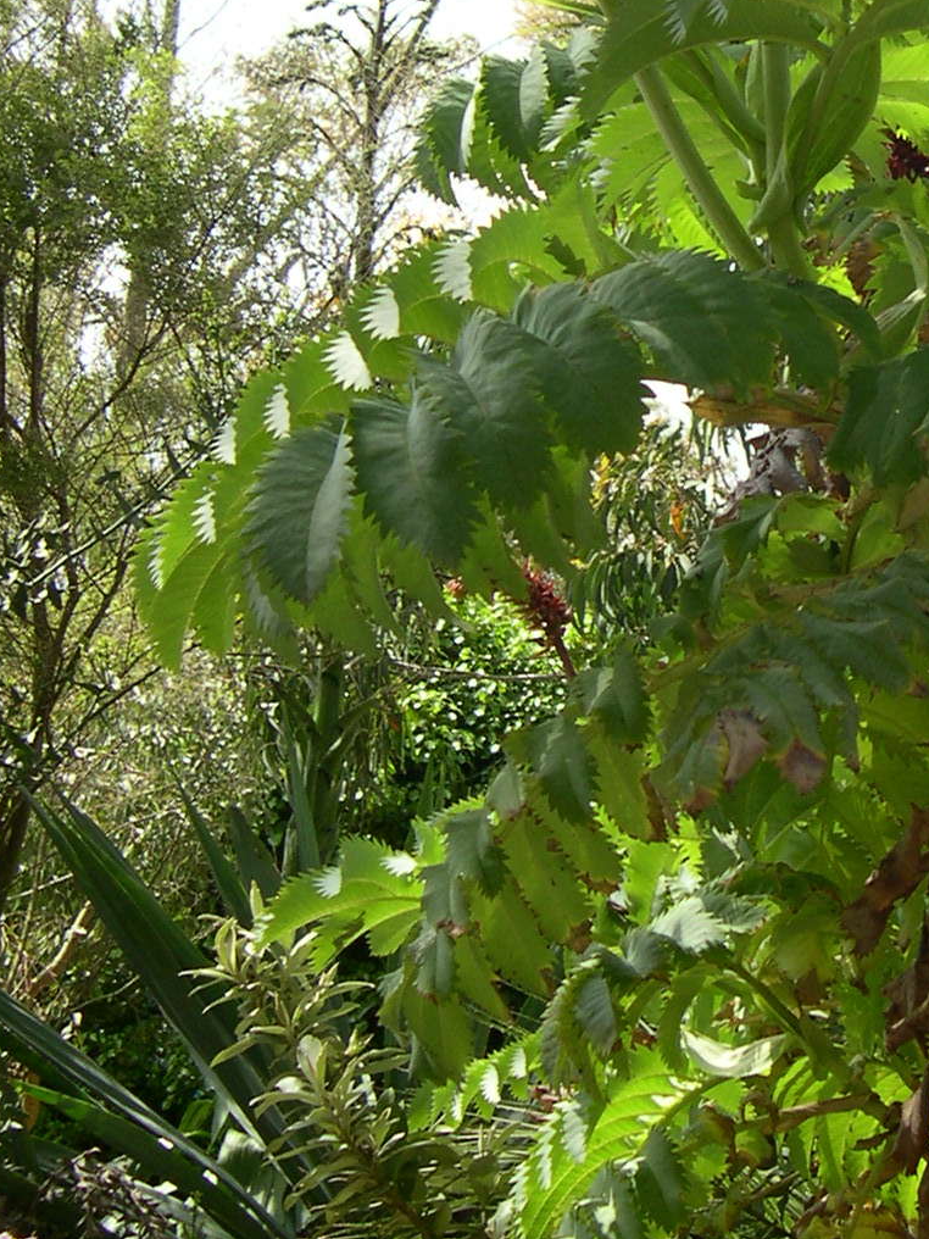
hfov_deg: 16.9
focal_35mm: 85
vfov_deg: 22.8
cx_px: 968
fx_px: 3042
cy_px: 285
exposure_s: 1/430
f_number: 2.8
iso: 100
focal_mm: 8
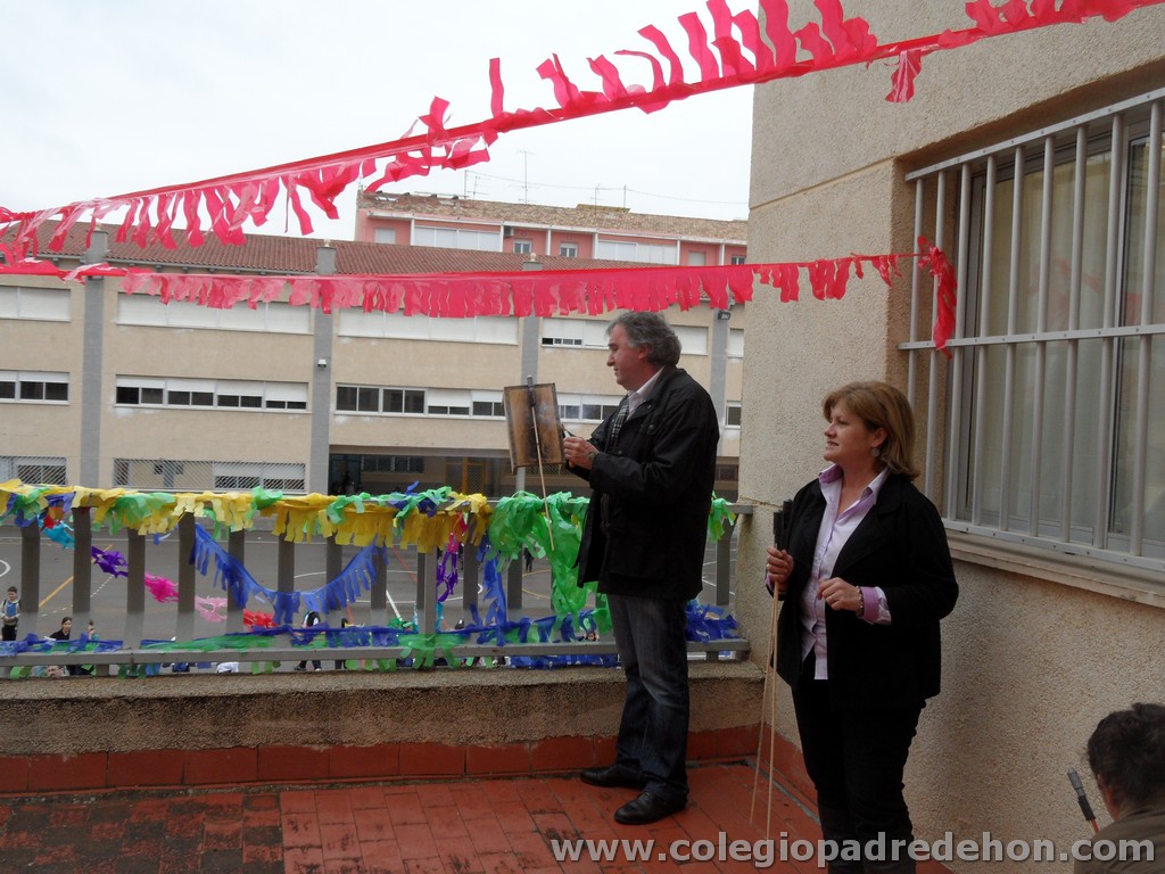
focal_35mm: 32
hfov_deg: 56.8
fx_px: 1077
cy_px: 437
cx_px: 582
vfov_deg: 44.2
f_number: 3.4
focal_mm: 5.3
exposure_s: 1/125
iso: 80
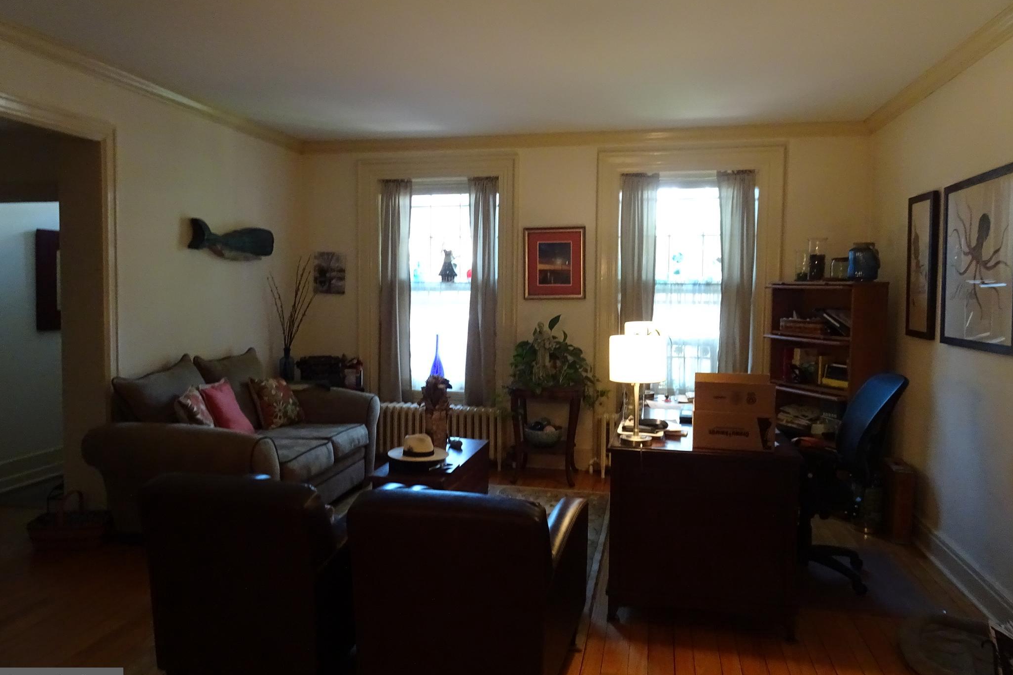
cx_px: 507
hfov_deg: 71.5
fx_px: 703
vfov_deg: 51.3
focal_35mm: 25
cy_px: 328
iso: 640
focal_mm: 4.1
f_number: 3.5
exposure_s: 1/30
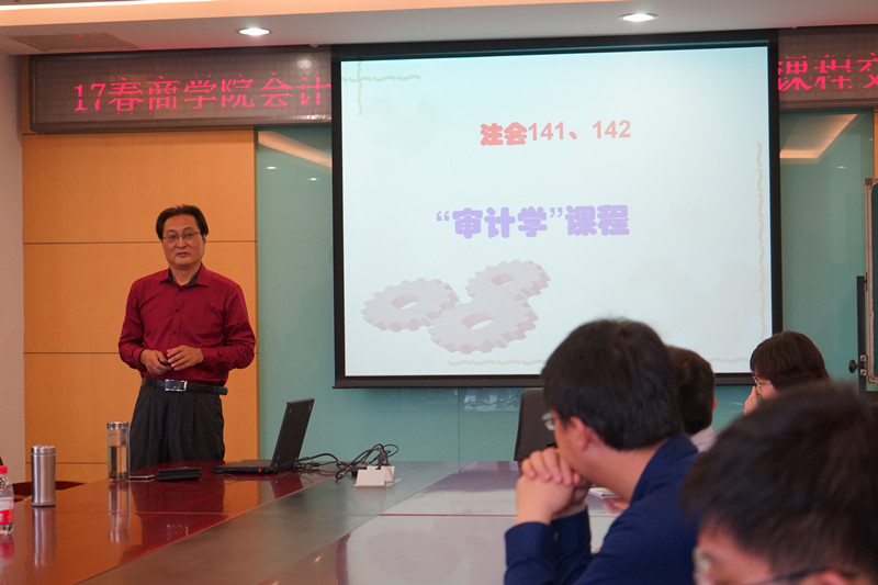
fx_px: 1707
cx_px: 439
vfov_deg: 19.4
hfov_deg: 28.8
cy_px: 292
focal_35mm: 70
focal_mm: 70
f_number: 5.6
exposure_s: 1/160
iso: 2000
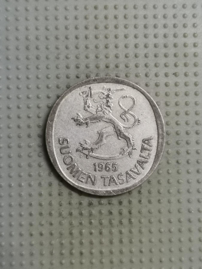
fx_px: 405
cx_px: 101
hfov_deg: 28.0
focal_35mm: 52
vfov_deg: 36.8
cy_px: 134
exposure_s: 1/25.7
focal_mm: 4.75
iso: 500
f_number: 1.8
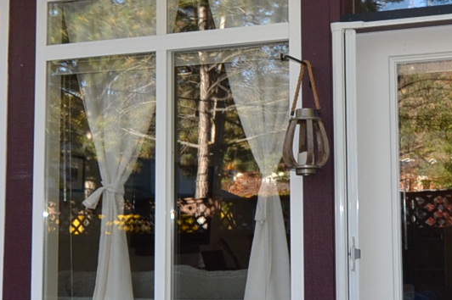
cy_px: 128
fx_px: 816
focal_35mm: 65
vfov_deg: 20.9
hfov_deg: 30.6
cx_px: 319
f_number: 5.6
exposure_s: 1/125
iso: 280
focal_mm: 10
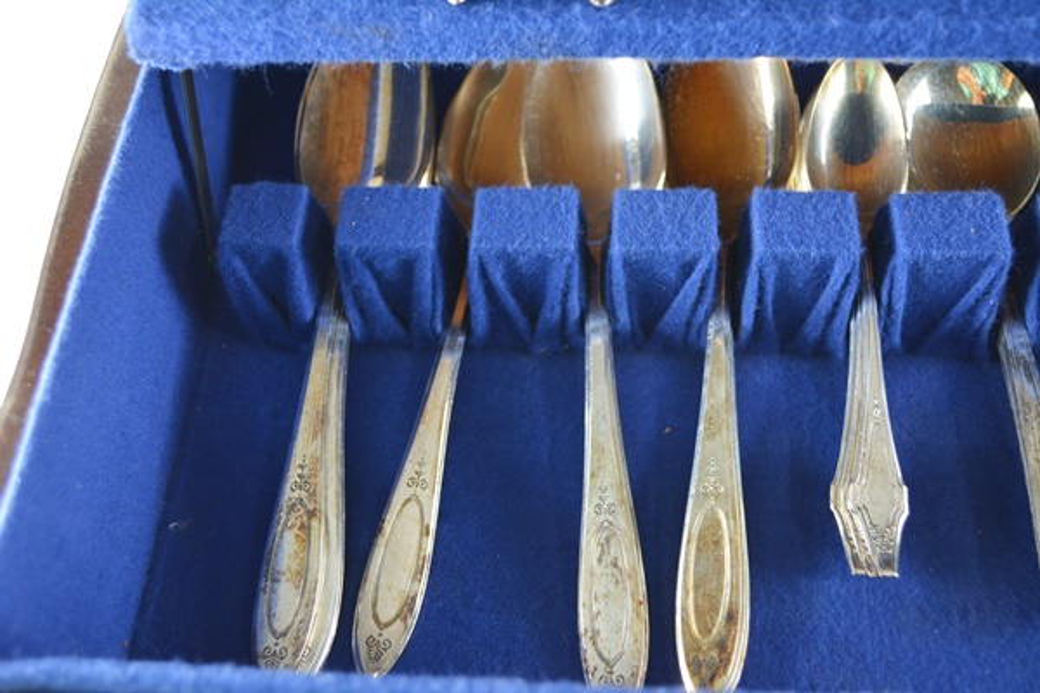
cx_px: 520
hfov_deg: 49.6
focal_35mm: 39
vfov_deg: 34.2
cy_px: 346
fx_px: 1127
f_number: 4.2
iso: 720
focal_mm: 26
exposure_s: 1/60
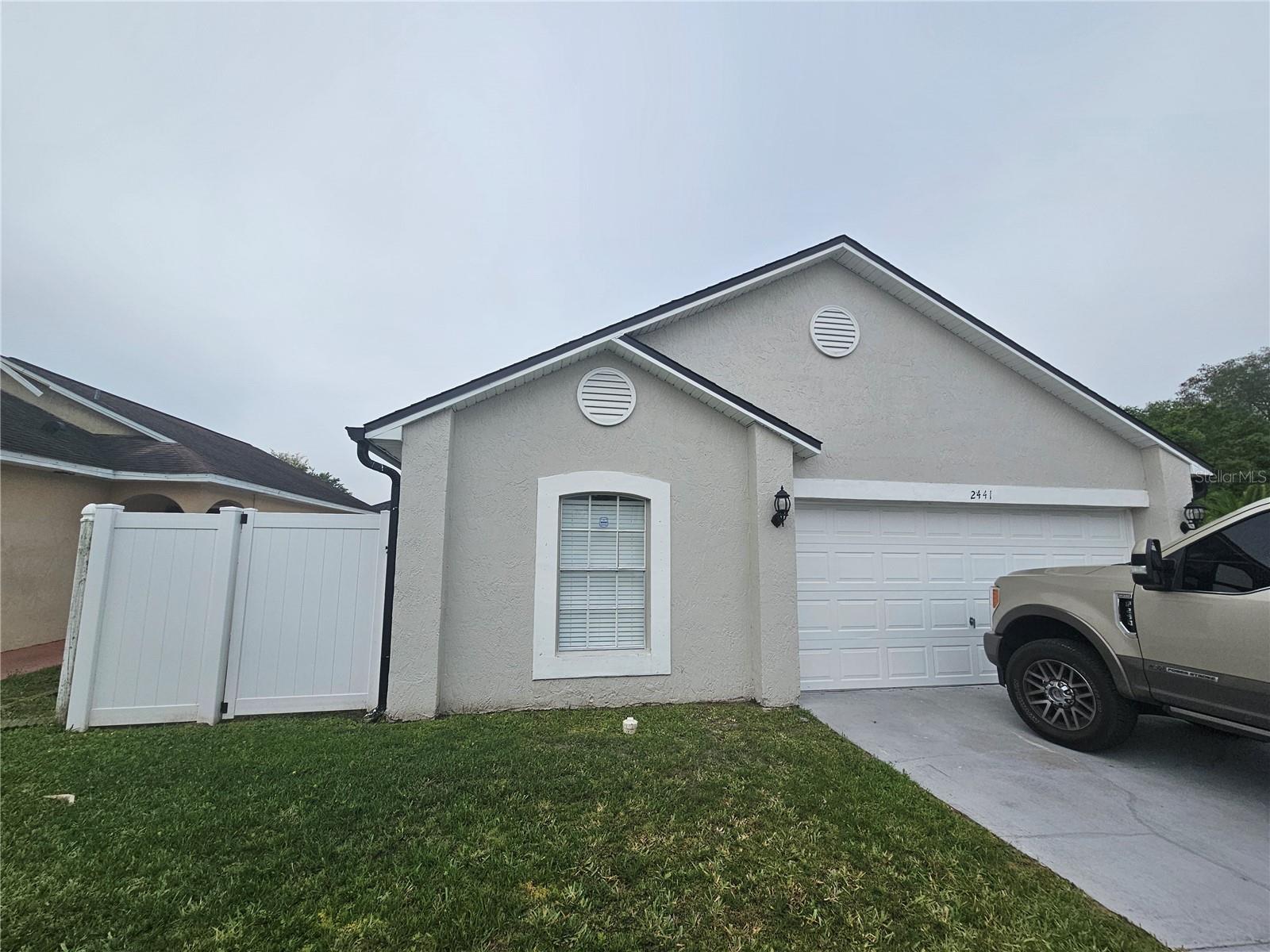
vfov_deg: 89.9
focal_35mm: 13
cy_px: 476
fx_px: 477
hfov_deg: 106.2
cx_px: 635
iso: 50
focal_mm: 2.2
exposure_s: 1/2016
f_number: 2.2
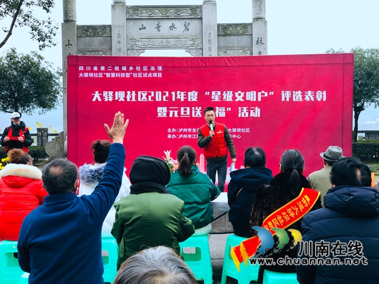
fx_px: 624
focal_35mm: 57
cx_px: 190
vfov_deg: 25.7
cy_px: 142
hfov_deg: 33.8
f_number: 2.8
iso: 32
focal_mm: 6.6
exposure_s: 1/33
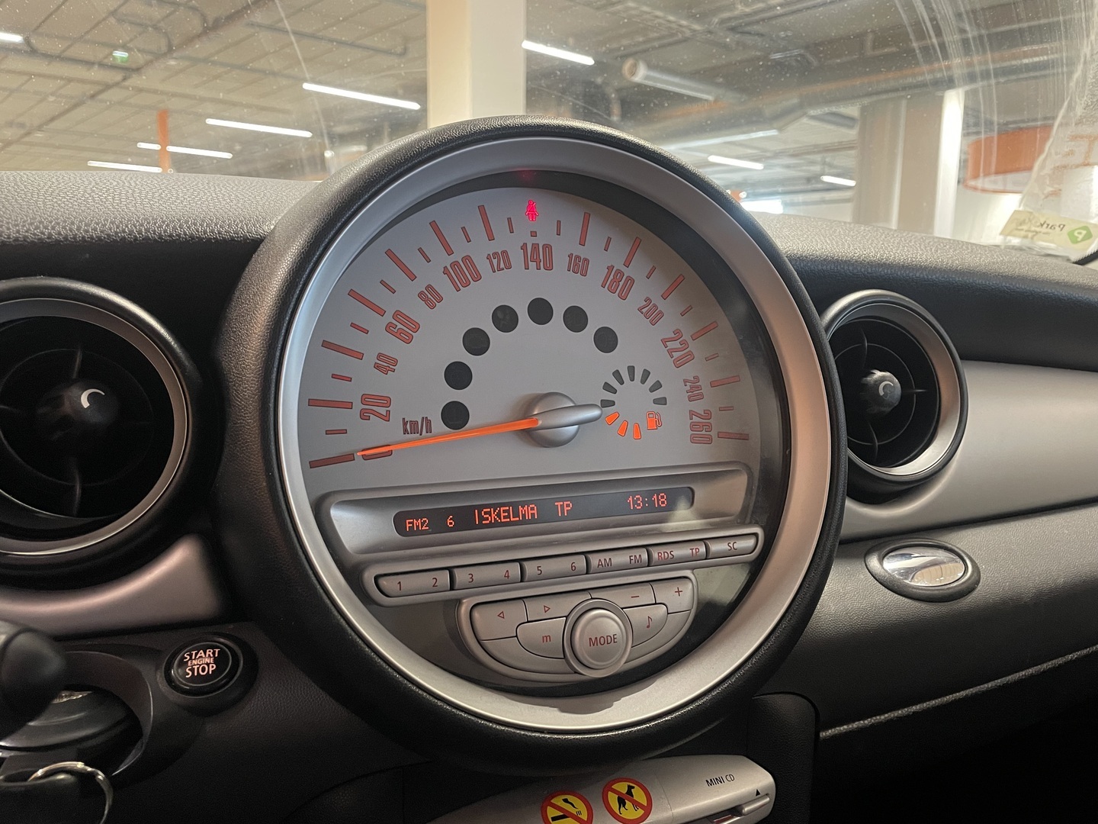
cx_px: 549
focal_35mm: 26
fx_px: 825
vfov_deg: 53.1
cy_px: 412
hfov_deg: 67.3
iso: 500
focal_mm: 4.2
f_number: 1.6
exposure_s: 1/49
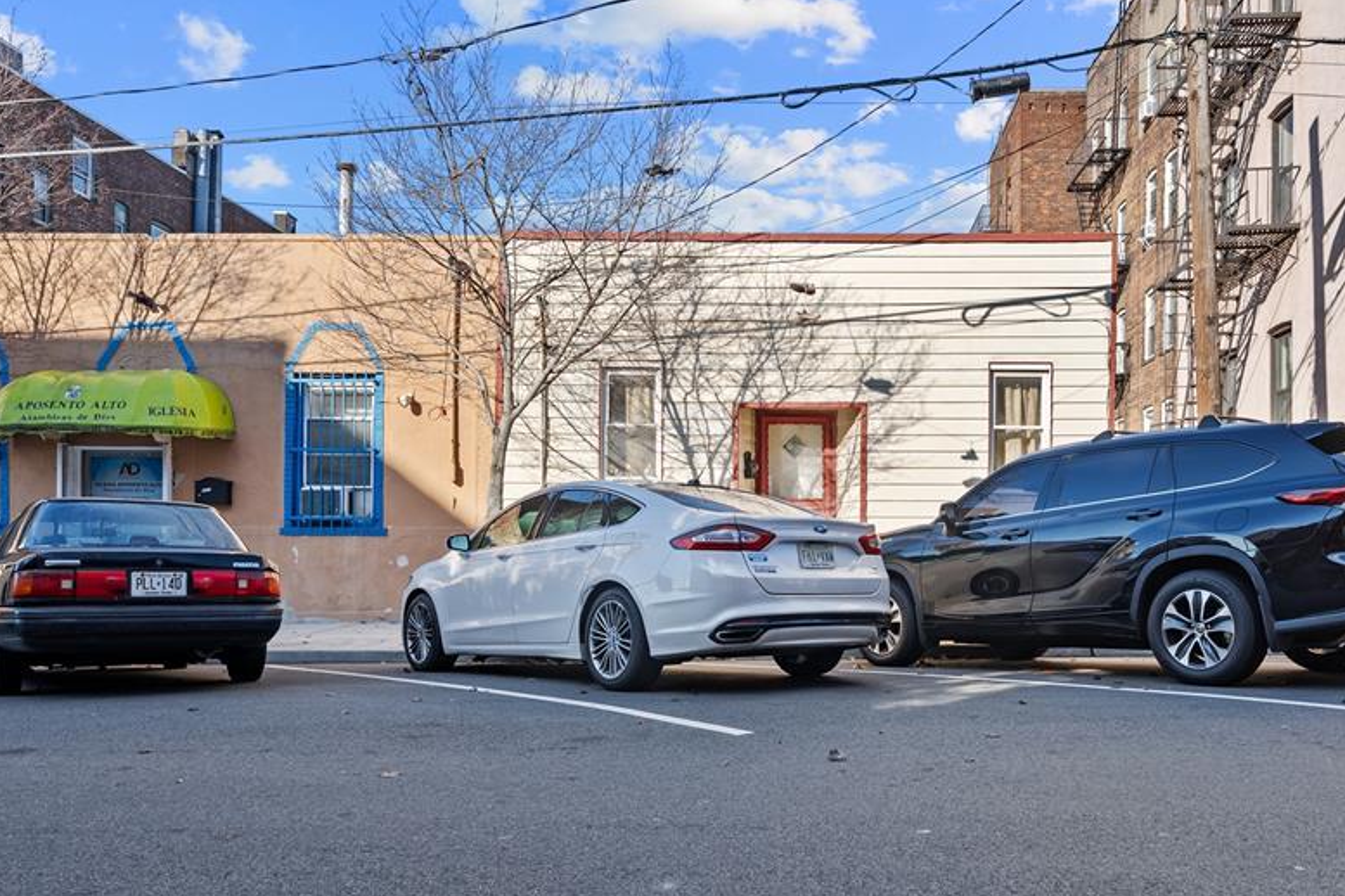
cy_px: 518
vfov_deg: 44.8
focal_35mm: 29
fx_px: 1083
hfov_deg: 63.2
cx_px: 796
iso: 100
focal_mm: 22
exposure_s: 1/50
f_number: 8
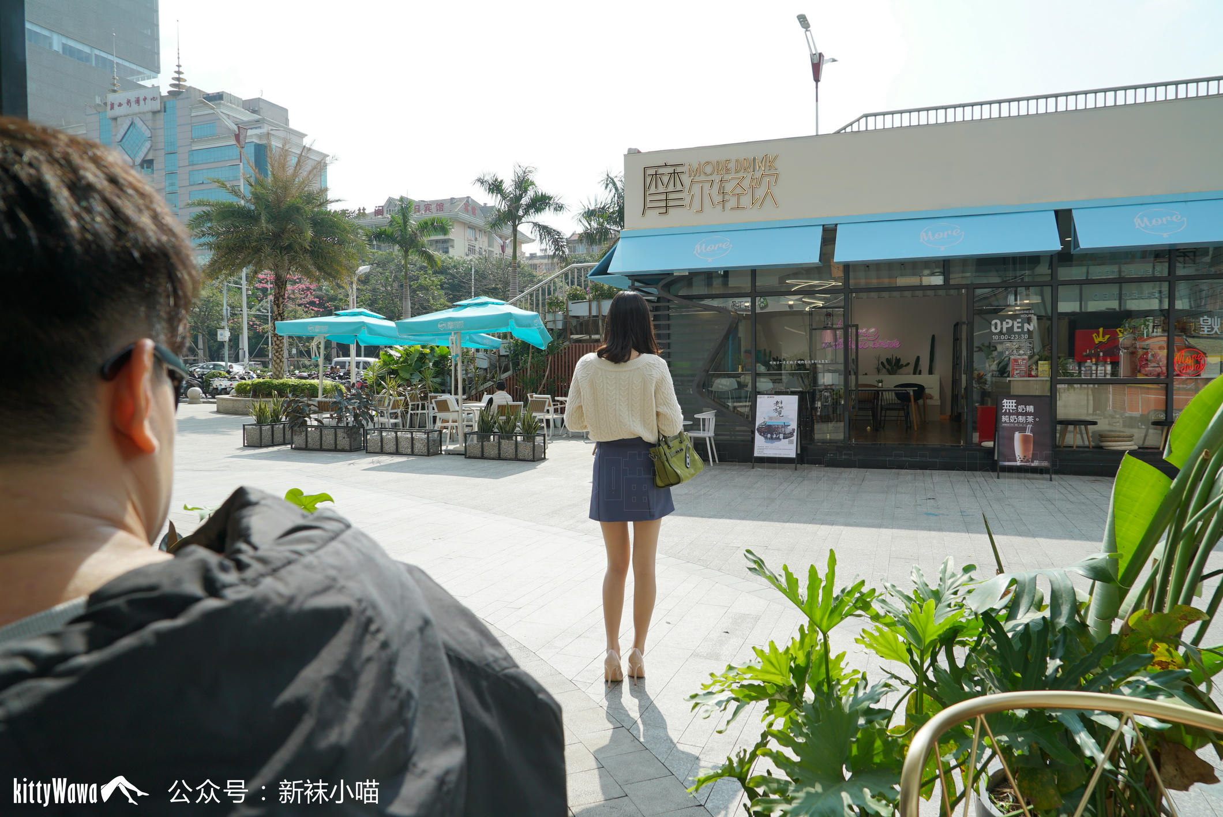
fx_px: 816
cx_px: 612
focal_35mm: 24
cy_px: 408
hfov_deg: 73.7
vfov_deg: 53.2
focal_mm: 24
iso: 100
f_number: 11
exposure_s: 1/125
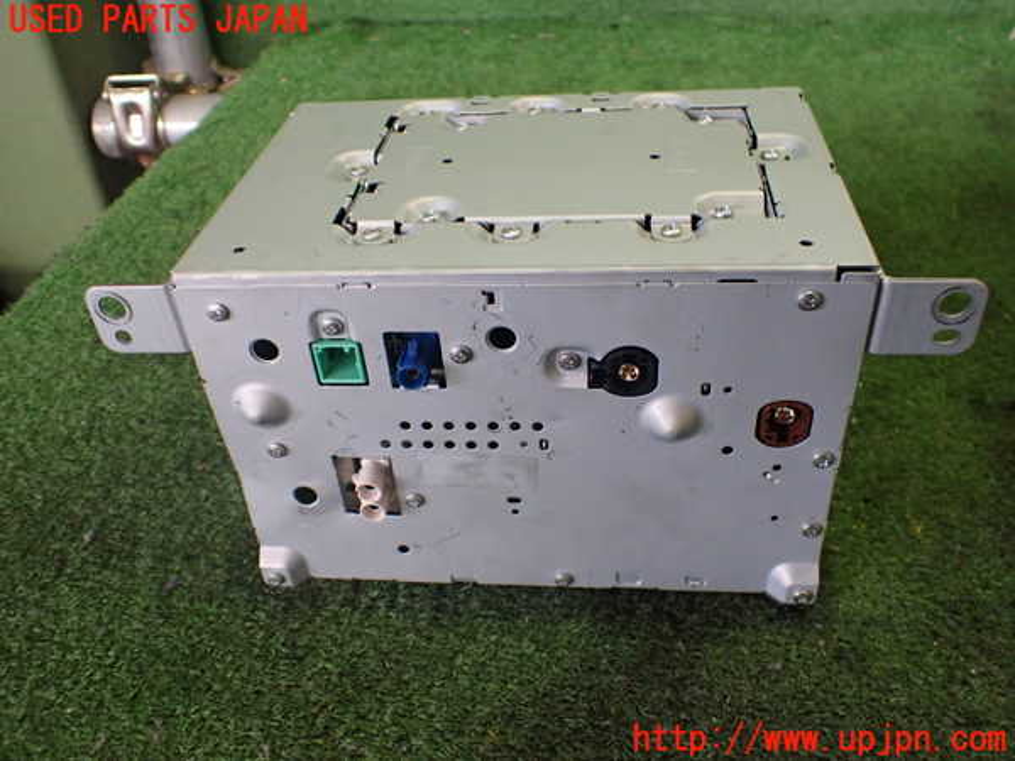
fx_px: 880
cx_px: 508
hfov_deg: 60.0
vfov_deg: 46.8
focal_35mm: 30
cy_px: 380
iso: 800
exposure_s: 1/125
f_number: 2.3
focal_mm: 5.4
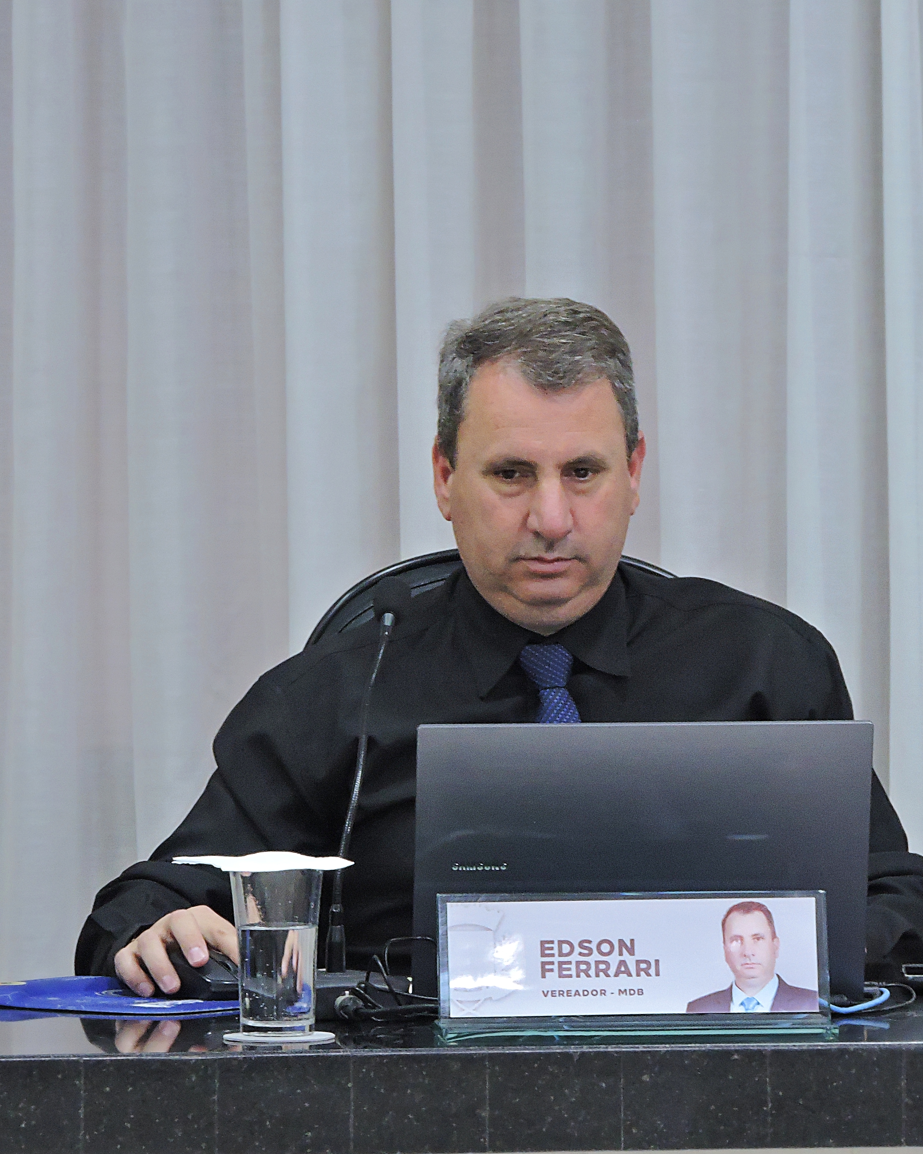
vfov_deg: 7.4
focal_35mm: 261
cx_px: 503
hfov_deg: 5.9
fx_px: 8913
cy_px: 578
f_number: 5.8
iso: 800
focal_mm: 35.7
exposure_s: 1/15
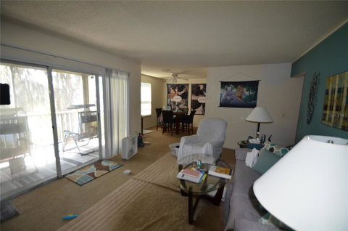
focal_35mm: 15
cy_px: 116
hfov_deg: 100.5
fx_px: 145
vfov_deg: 77.1
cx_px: 174
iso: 400
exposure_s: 1/100
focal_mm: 10
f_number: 3.5
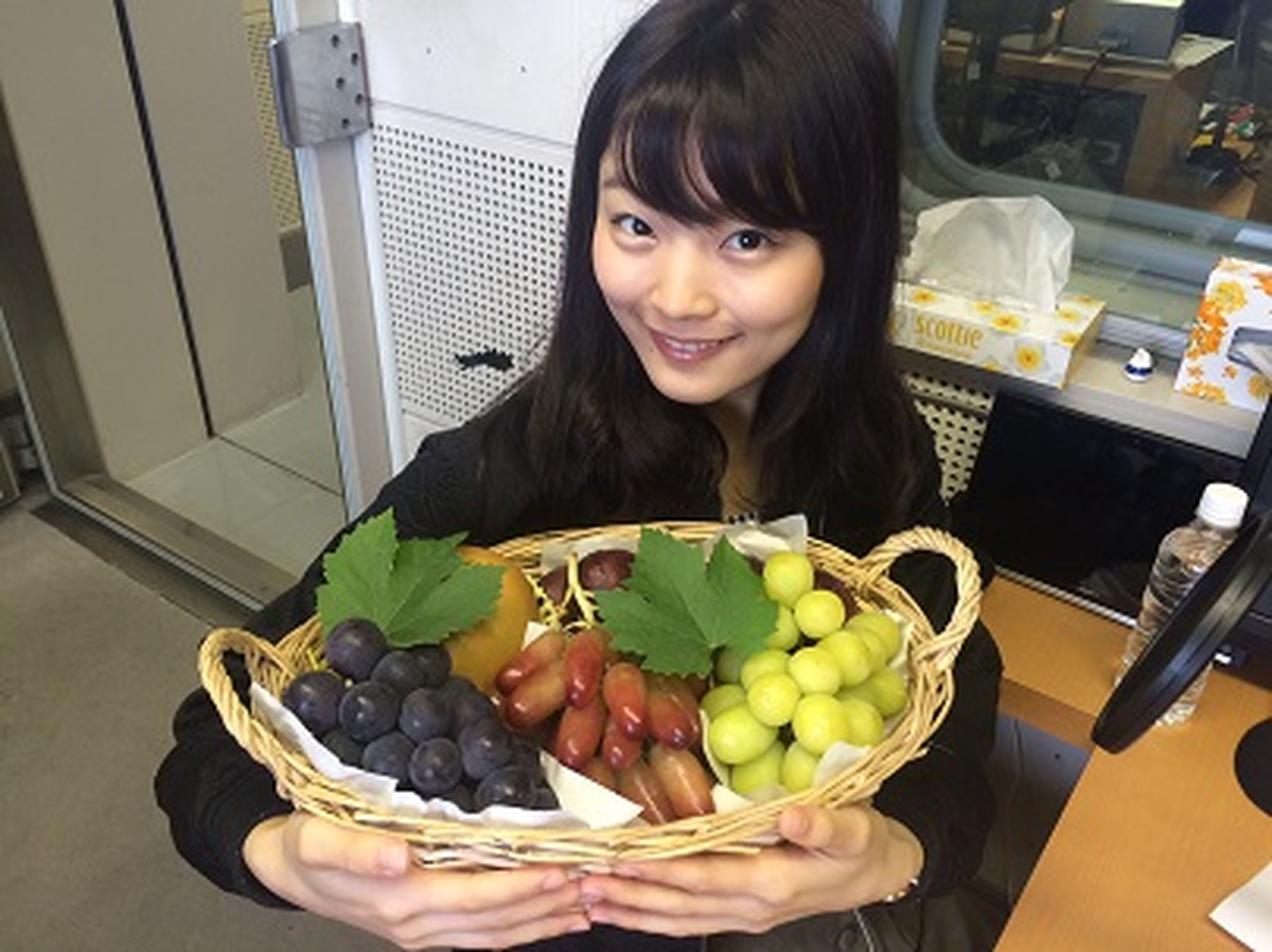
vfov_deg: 48.2
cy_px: 476
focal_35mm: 29
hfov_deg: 61.7
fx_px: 1065
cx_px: 636
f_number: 2.2
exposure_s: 1/33
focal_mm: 4.15
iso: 100
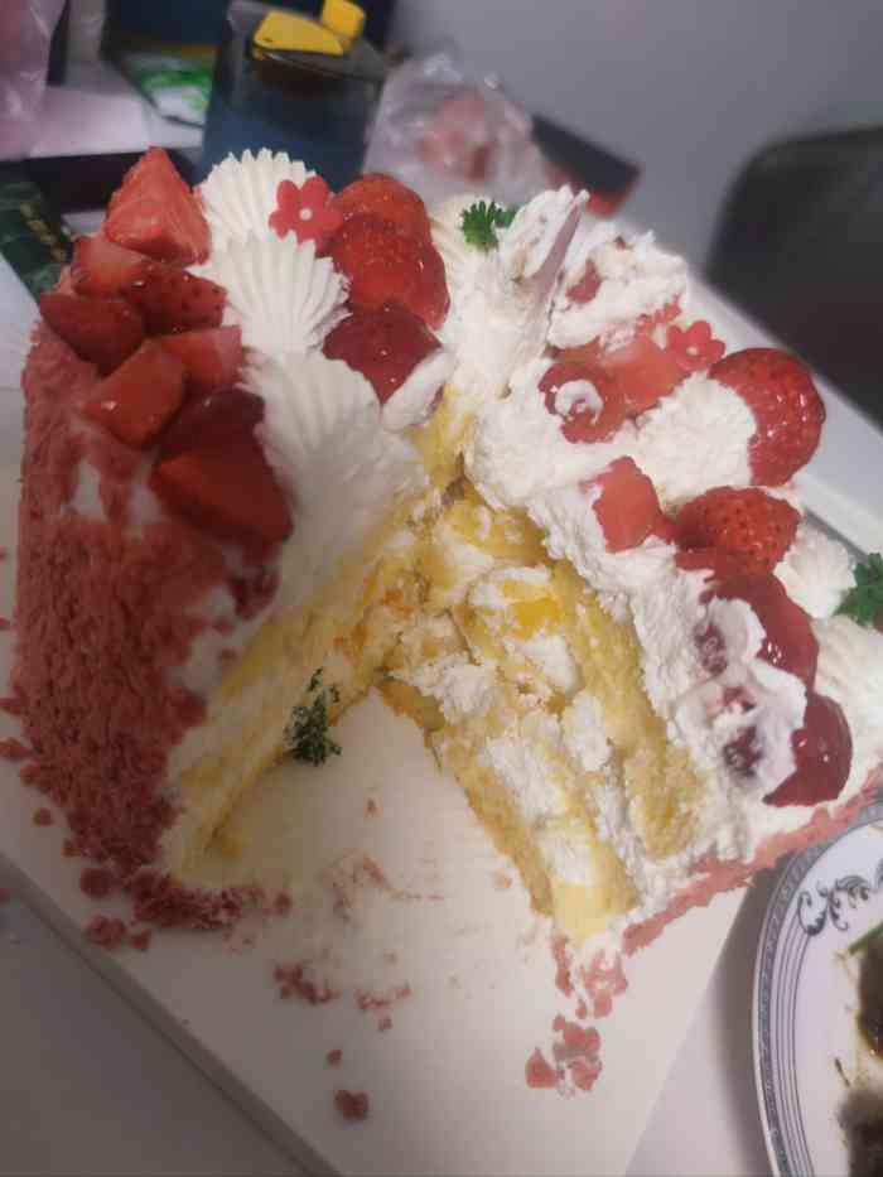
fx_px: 816
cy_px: 588
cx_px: 442
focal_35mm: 24
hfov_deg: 56.8
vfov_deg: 71.6
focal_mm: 6.72
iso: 334
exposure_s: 1/120
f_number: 1.69
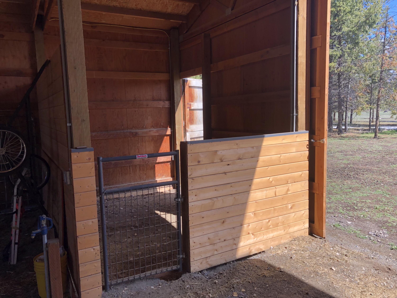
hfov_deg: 63.4
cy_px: 149
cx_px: 198
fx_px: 321
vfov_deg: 49.7
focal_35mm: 28
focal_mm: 3.99
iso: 20
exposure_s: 1/433
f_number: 1.8
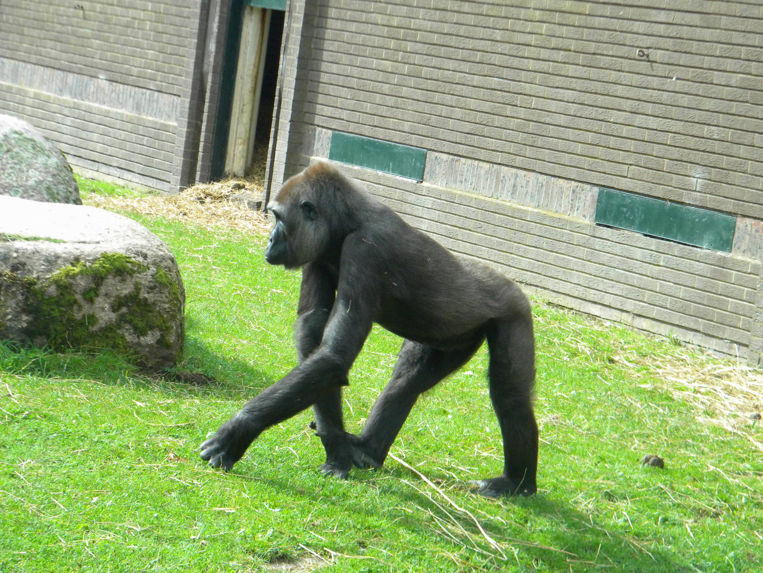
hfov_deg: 18.7
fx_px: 2314
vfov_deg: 14.1
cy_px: 286
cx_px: 382
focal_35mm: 105
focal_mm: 19
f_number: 4.7
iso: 281
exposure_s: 1/500
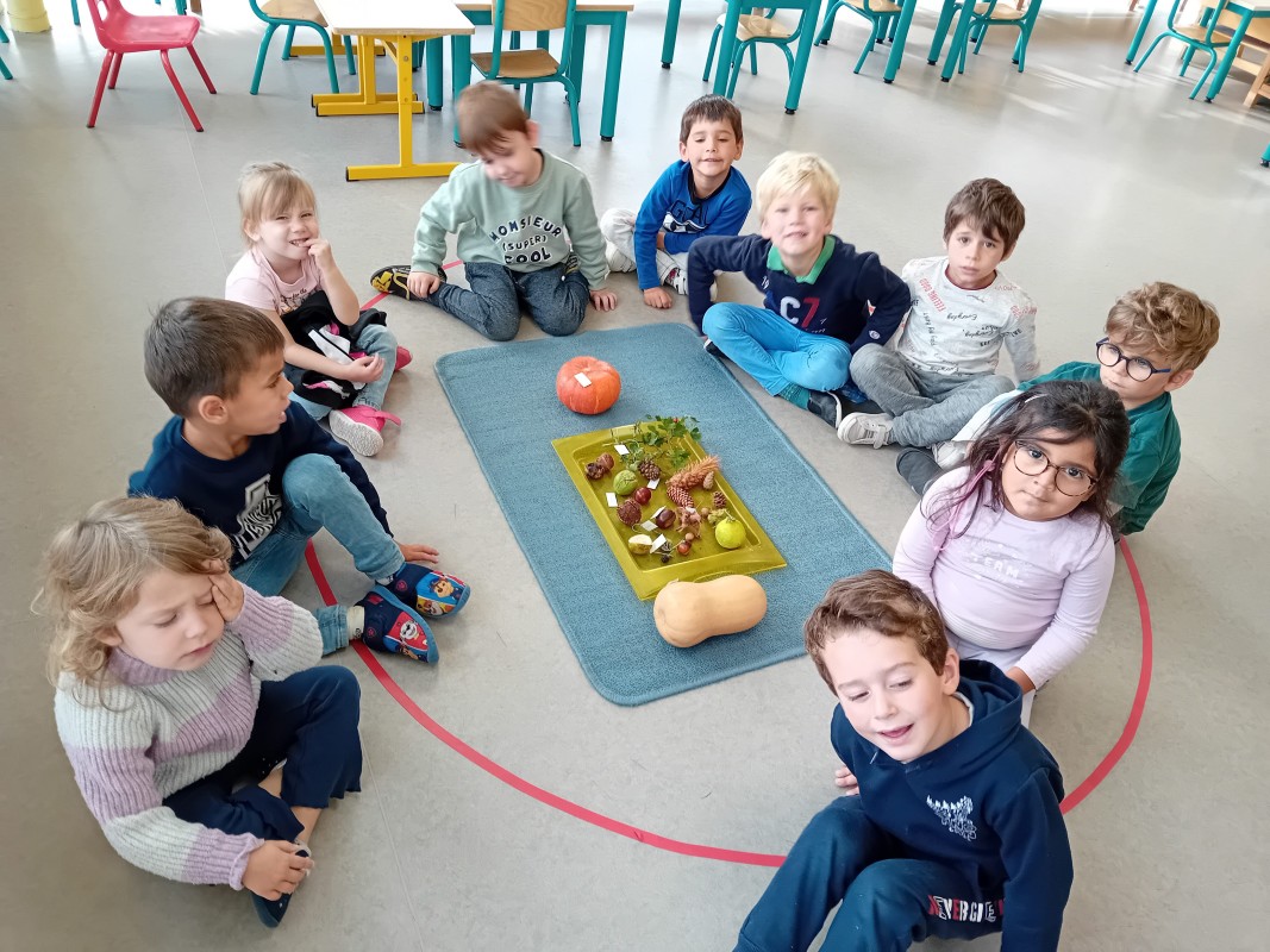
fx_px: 954
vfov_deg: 53.1
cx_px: 635
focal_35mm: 26
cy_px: 476
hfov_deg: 67.3
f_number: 1.8
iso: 160
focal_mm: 3.98
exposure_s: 1/30.3
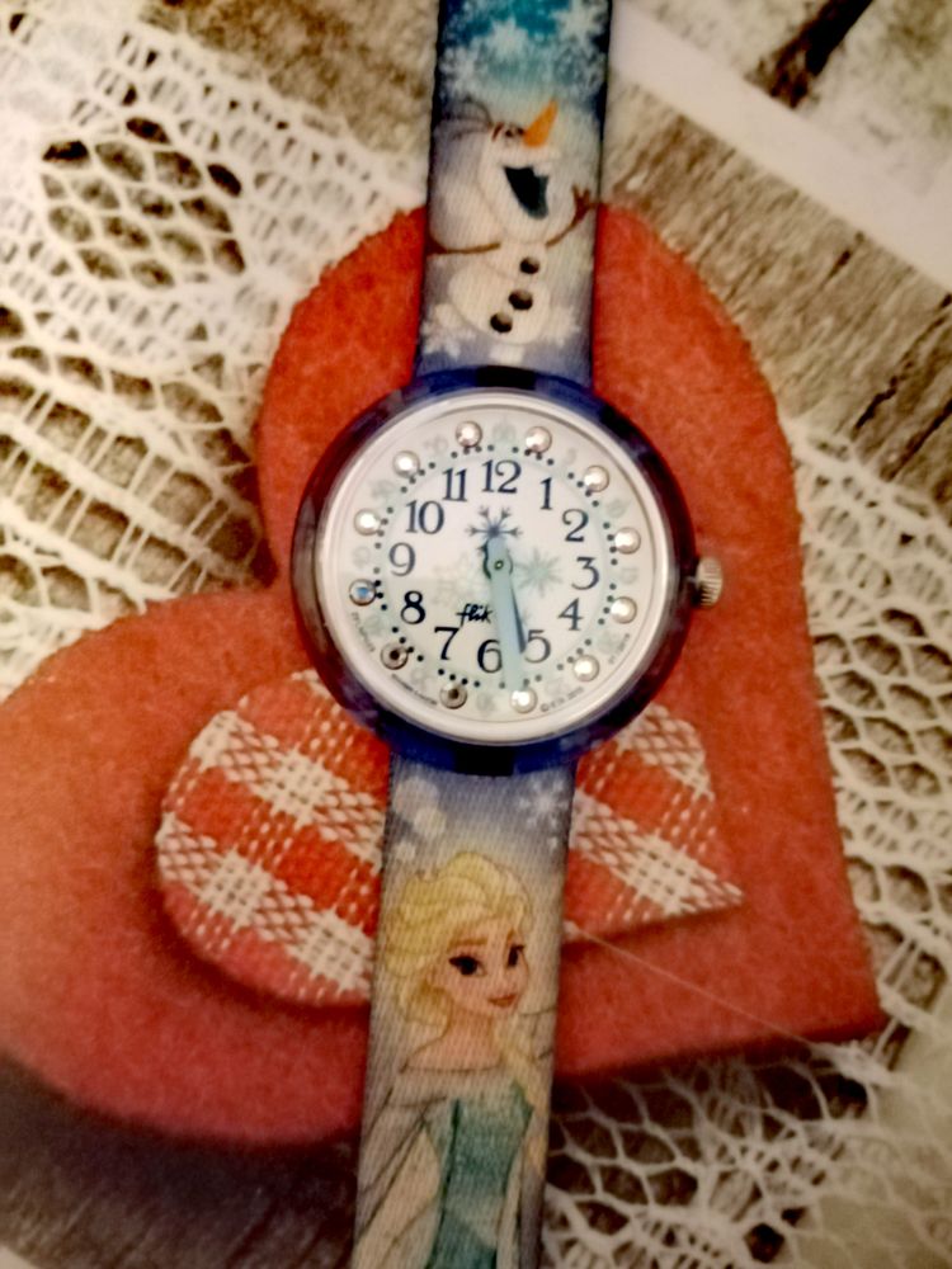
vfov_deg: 67.3
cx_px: 476
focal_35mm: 26
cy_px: 634
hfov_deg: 53.1
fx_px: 953
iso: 3635
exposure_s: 1/12.5
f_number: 1.8
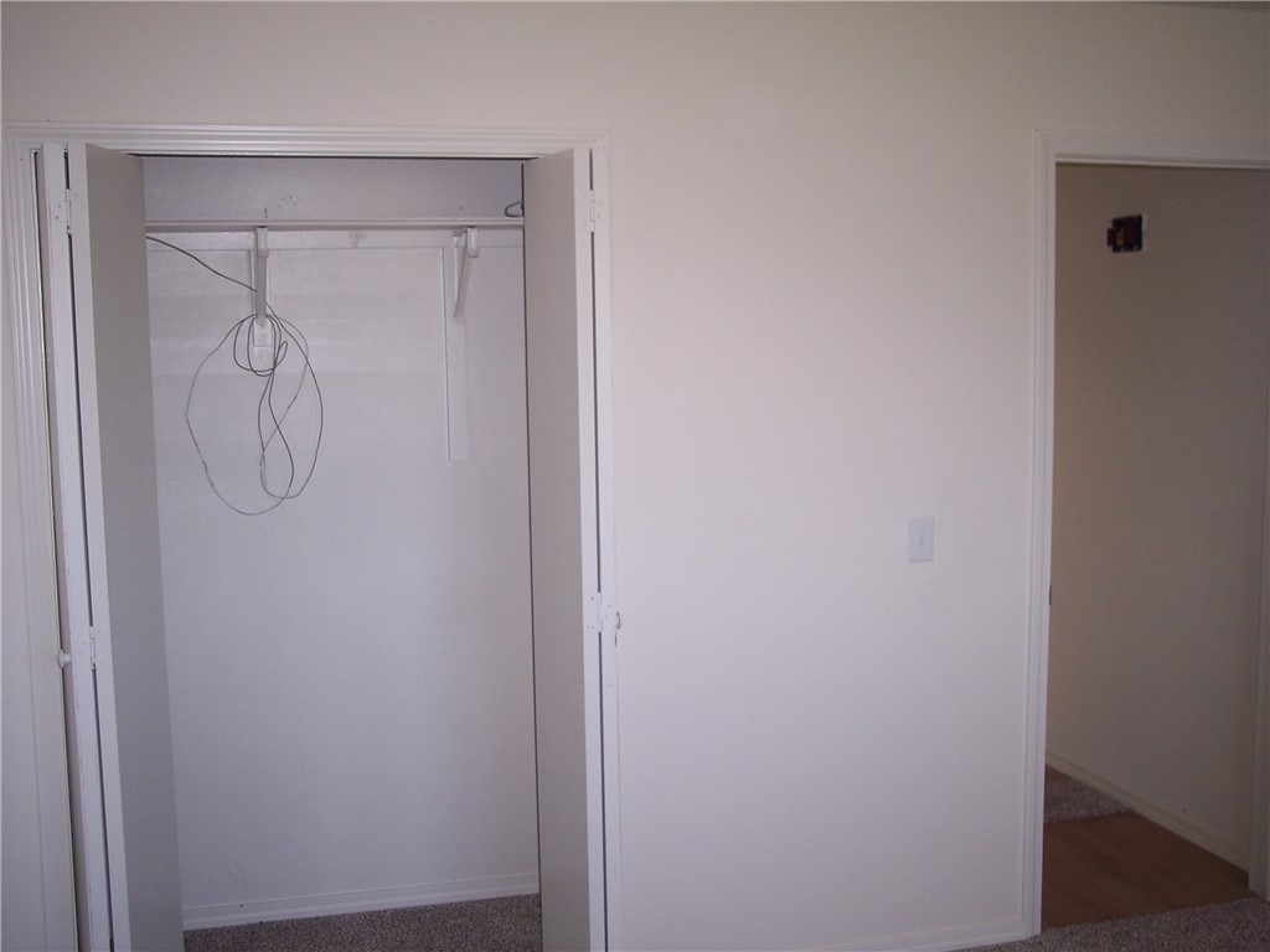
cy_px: 476
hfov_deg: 47.9
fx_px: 1431
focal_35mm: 39
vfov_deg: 36.8
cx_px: 635
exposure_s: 1/60
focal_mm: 8
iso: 100
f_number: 2.8
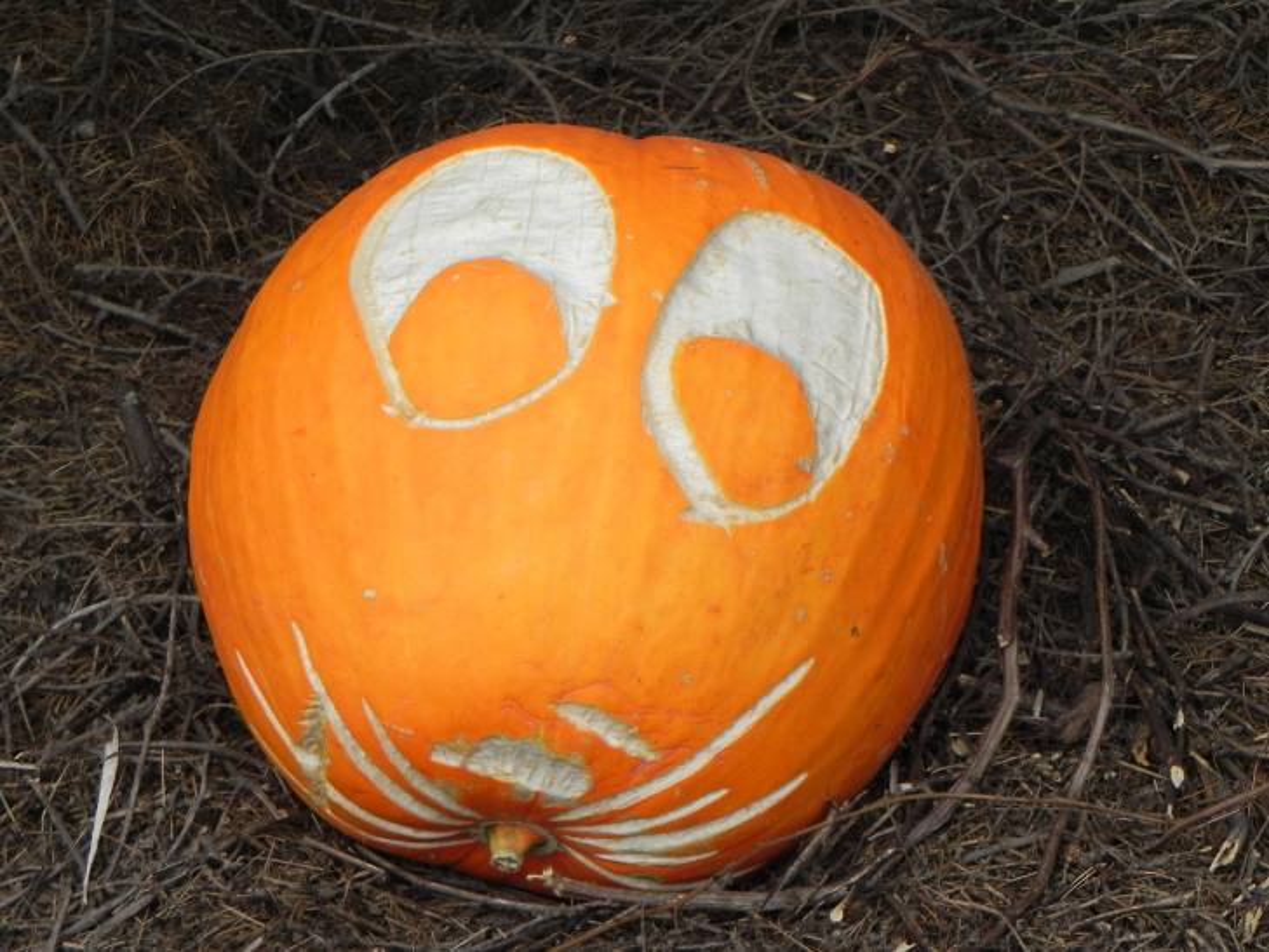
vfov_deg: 12.7
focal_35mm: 117
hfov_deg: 16.8
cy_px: 476
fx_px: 4290
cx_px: 634
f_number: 5.6
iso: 160
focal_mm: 20.8
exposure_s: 1/219
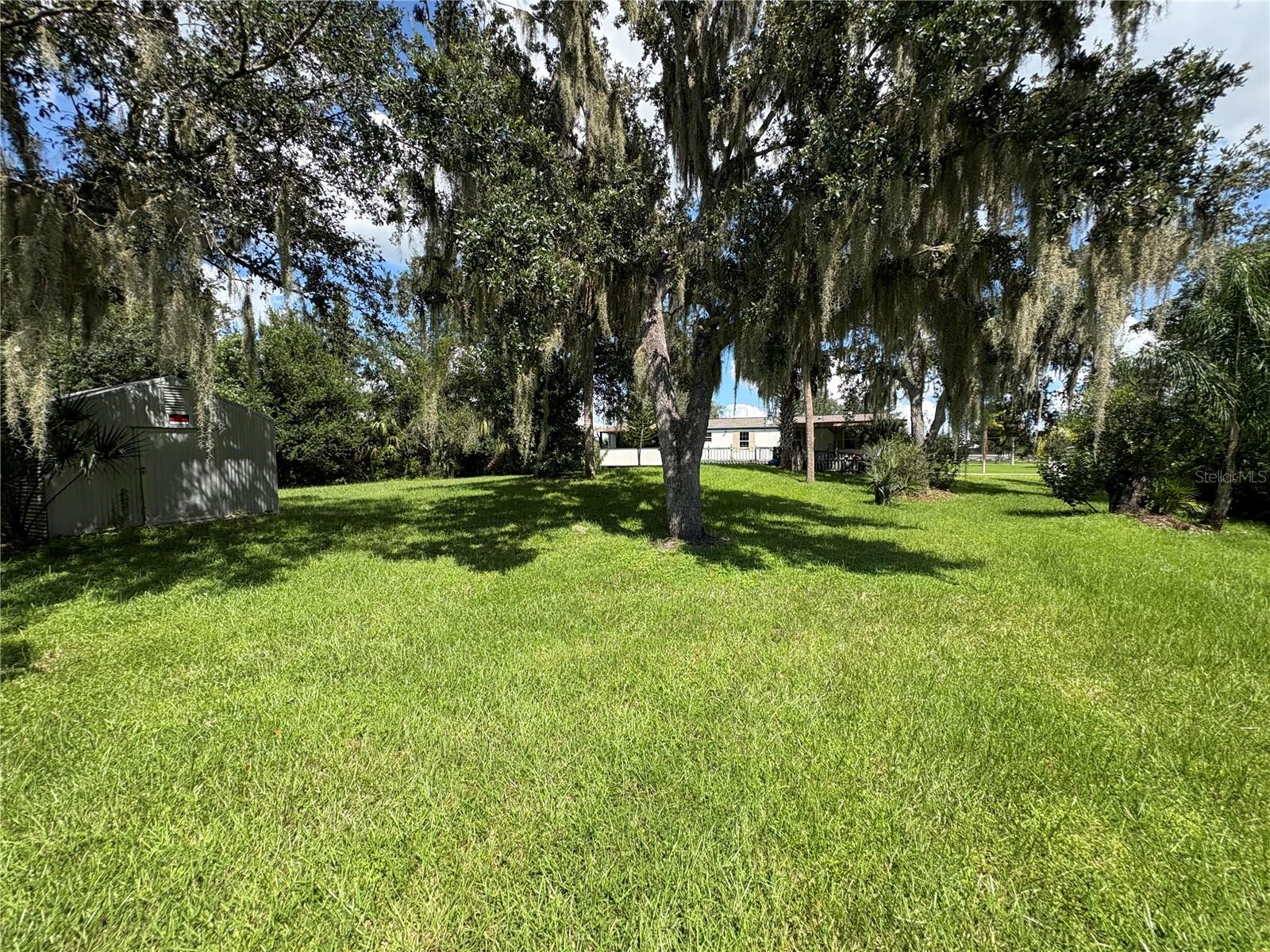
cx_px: 635
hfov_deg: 102.1
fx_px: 514
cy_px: 476
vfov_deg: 85.7
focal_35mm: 14
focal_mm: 2.22
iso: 50
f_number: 2.2
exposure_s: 1/868
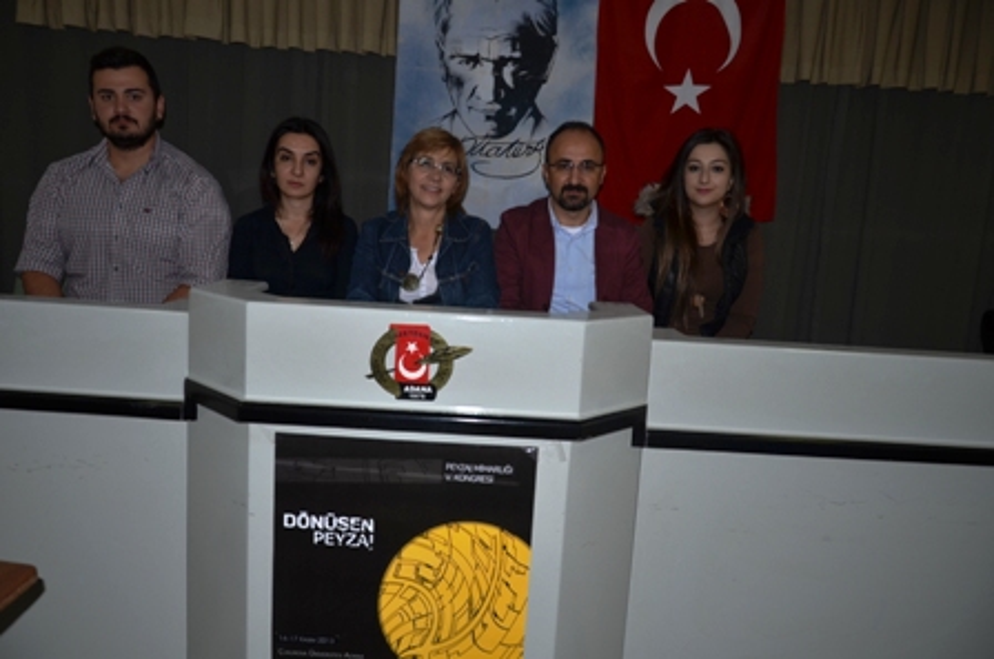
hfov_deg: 67.5
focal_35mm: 27
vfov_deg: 47.8
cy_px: 330
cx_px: 497
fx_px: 744
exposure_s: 1/60
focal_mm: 18
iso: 100
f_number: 3.5
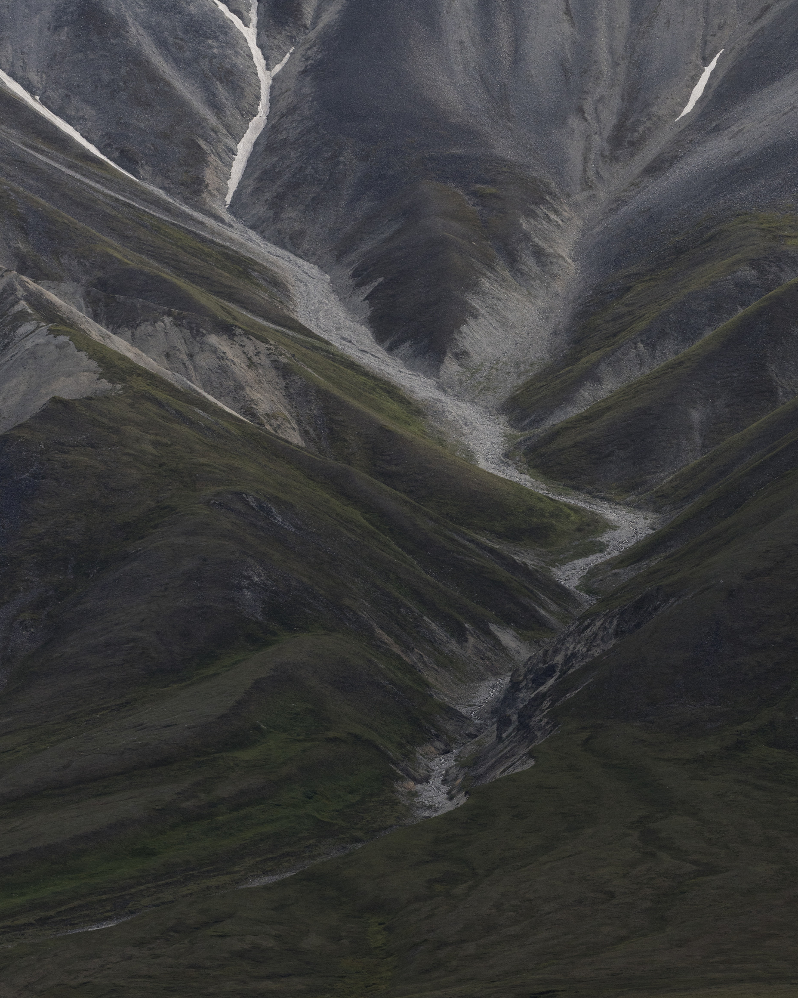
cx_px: 482
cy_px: 411
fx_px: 8798
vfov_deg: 6.5
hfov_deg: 5.2
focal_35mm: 298
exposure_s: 1/2000
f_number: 9
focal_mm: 200
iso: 400
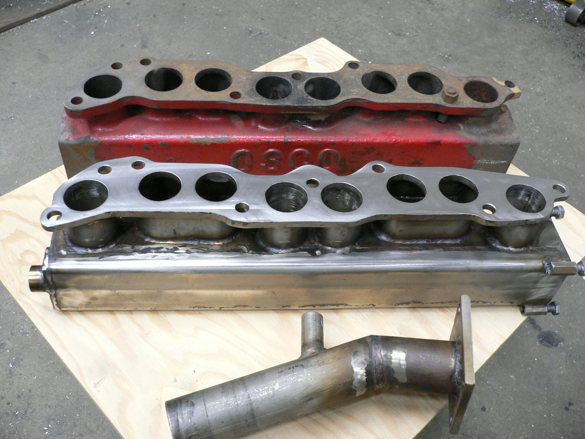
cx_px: 292
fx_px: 591
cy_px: 220
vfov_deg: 40.7
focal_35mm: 35
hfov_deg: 52.6
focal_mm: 5.8
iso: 200
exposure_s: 1/8
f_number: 2.8
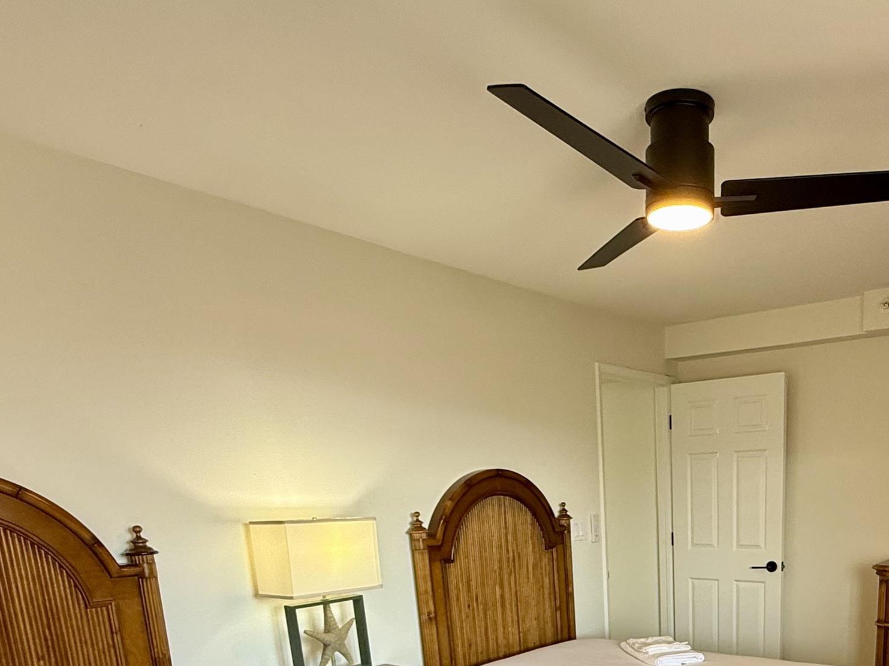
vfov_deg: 42.1
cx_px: 654
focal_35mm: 29
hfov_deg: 58.8
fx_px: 745
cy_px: 659
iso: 160
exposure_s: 1/120
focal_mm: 2.22
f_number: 2.2
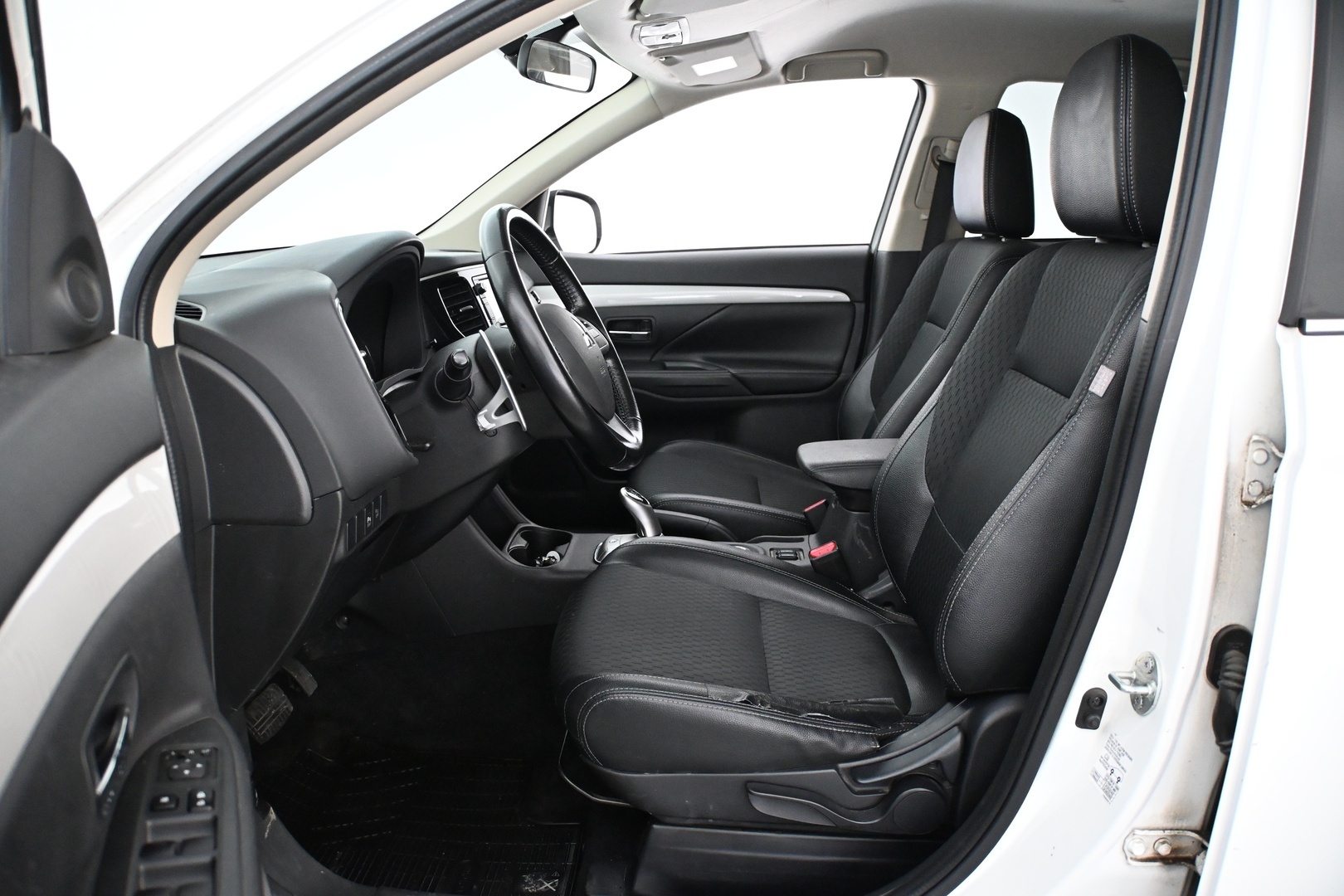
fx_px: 1708
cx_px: 672
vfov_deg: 29.4
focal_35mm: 46
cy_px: 448
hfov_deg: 43.0
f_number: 4.8
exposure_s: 1/60
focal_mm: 30.5
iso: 4000
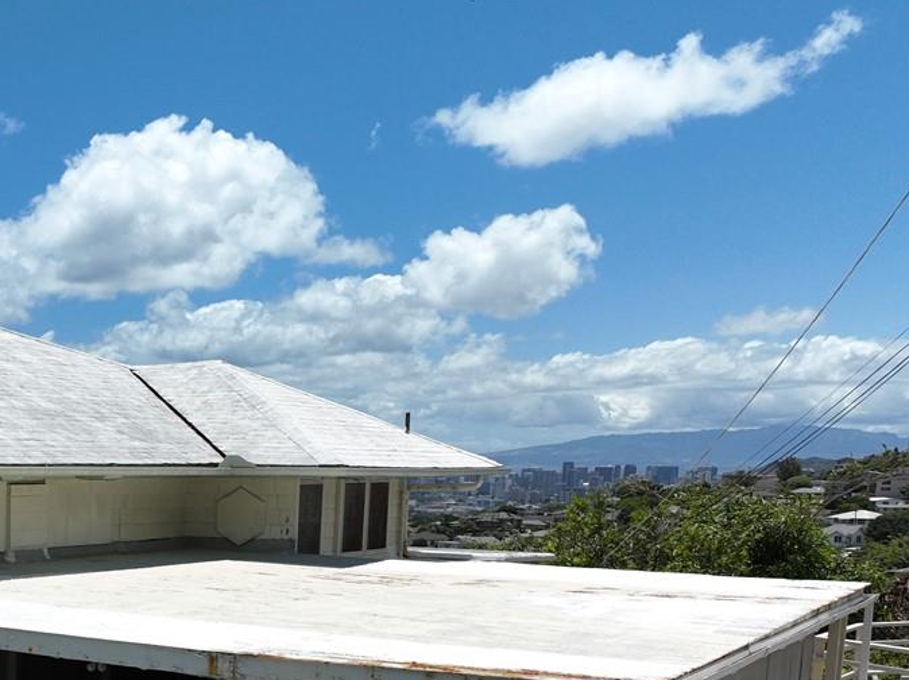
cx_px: -151
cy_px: 698
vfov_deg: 24.3
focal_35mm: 57
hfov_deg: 29.6
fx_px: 1495
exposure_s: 1/3200
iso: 100
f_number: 2.8
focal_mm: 12.29
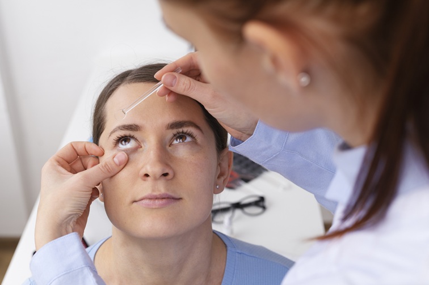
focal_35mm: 50
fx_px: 595
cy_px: 142
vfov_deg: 27.0
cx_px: 214
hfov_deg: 39.6
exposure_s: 1/200
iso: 320
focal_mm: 50
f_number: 5
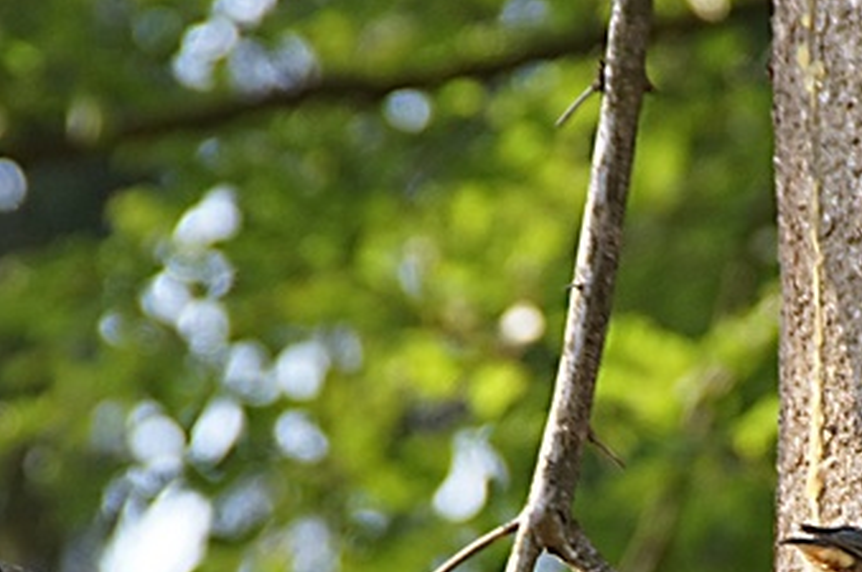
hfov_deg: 2.9
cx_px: 748
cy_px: 564
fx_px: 16952
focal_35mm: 709
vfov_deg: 1.9
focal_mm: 200
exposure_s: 1/200
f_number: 8
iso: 800
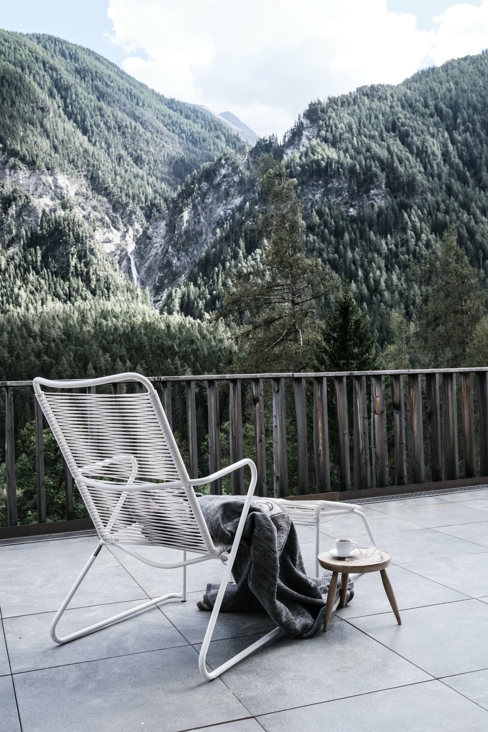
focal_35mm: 36
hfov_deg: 36.9
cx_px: 244
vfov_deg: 53.1
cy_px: 368
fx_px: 732
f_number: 5.6
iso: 160
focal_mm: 23
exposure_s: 1/250
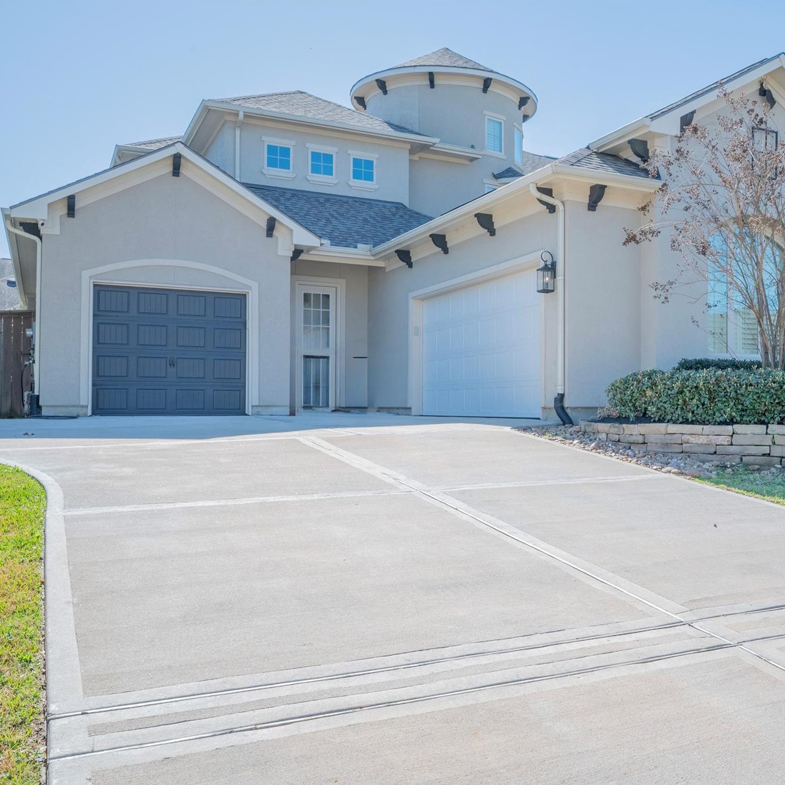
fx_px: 821
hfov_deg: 49.7
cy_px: 392
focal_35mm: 32
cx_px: 556
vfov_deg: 51.1
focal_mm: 25
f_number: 11
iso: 320
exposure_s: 1/1250
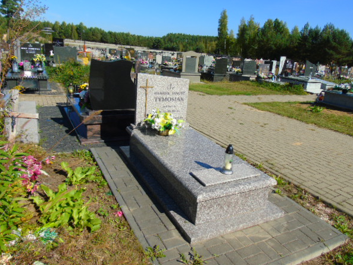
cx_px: 188
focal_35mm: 27
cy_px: 128
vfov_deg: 51.3
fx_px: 275
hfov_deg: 65.3
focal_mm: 4.4
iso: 80
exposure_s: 1/1000
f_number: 3.4
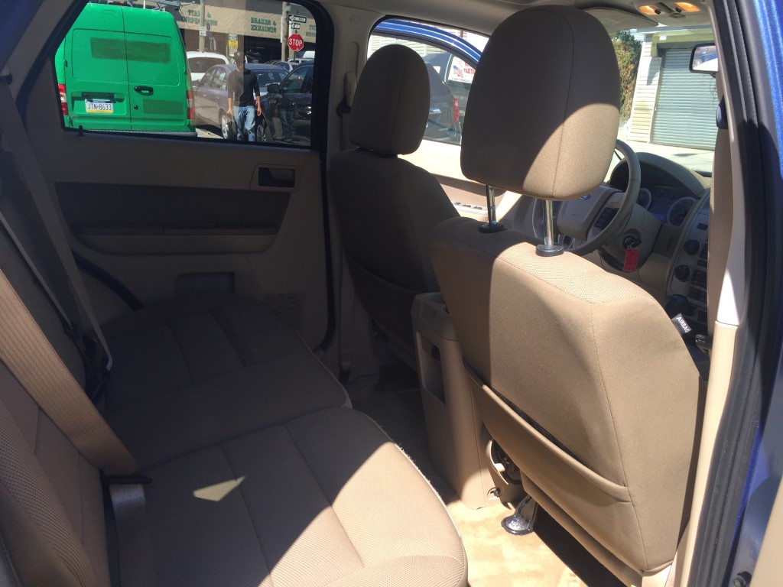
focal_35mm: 29
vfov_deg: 48.2
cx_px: 392
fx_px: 656
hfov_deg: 61.7
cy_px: 294
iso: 32
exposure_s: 1/581
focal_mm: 4.15
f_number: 2.2
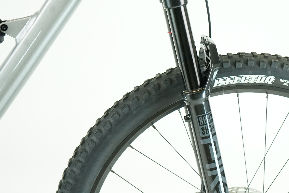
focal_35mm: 65
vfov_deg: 20.9
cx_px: 212
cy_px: 81
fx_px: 522
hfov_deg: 30.5
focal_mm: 41
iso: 3200
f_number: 5.6
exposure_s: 1/200
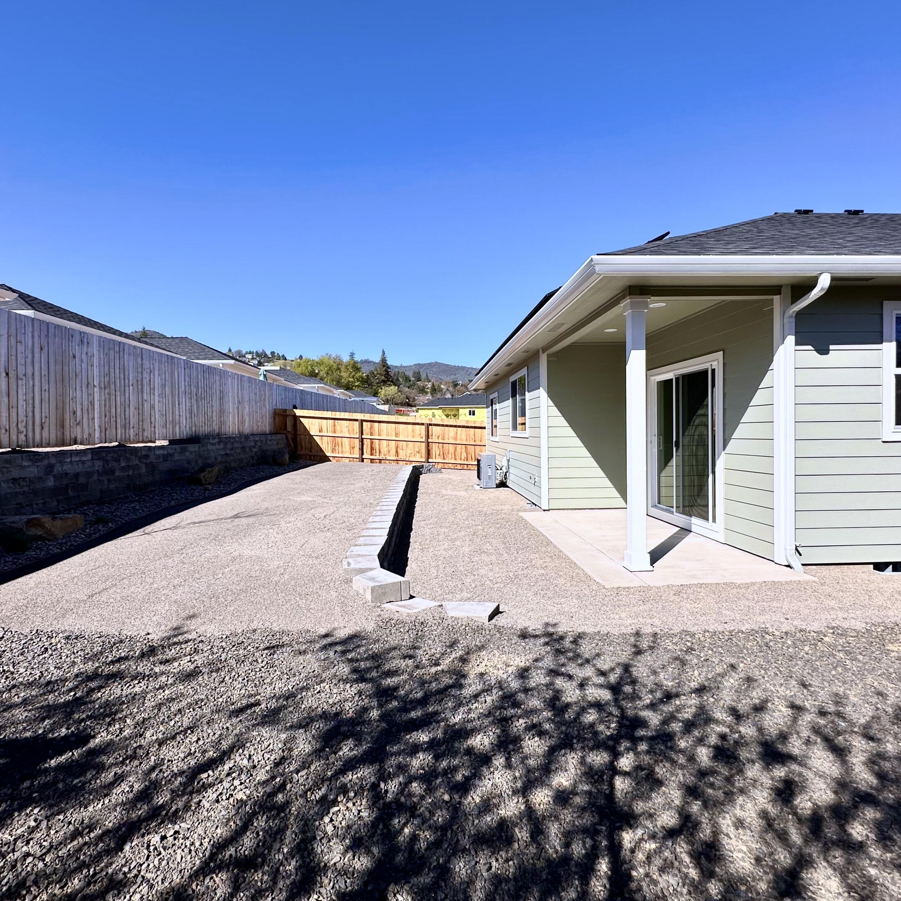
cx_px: 446
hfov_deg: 84.0
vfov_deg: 84.0
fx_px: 501
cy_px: 440
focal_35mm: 17
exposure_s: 1/2212
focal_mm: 2.22
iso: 50
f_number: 2.2
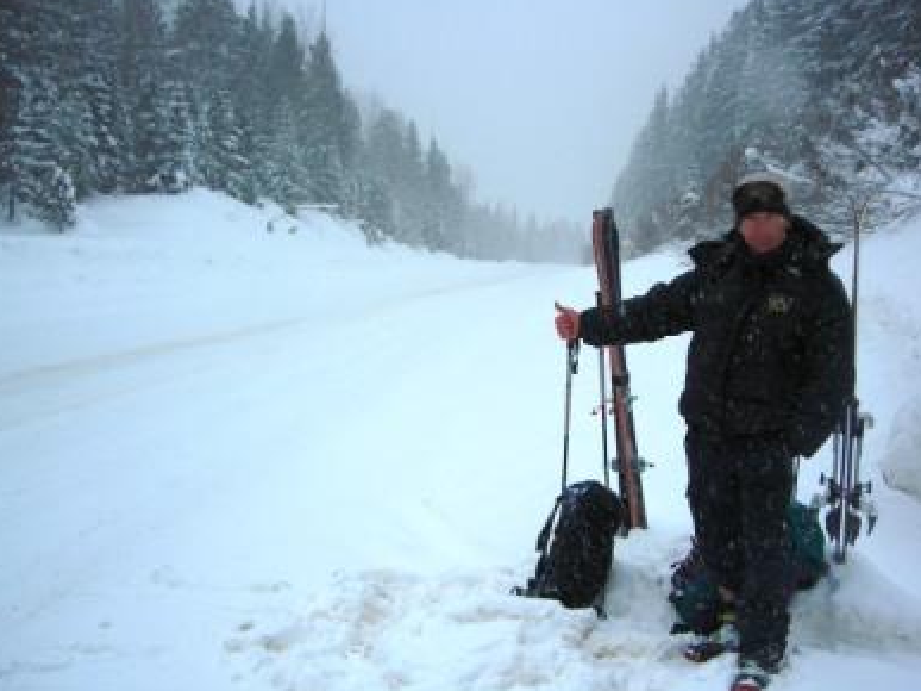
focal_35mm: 44
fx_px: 1170
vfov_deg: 32.9
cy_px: 336
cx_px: 478
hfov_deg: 42.9
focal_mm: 6.3
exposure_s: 1/301
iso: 50
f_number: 3.2
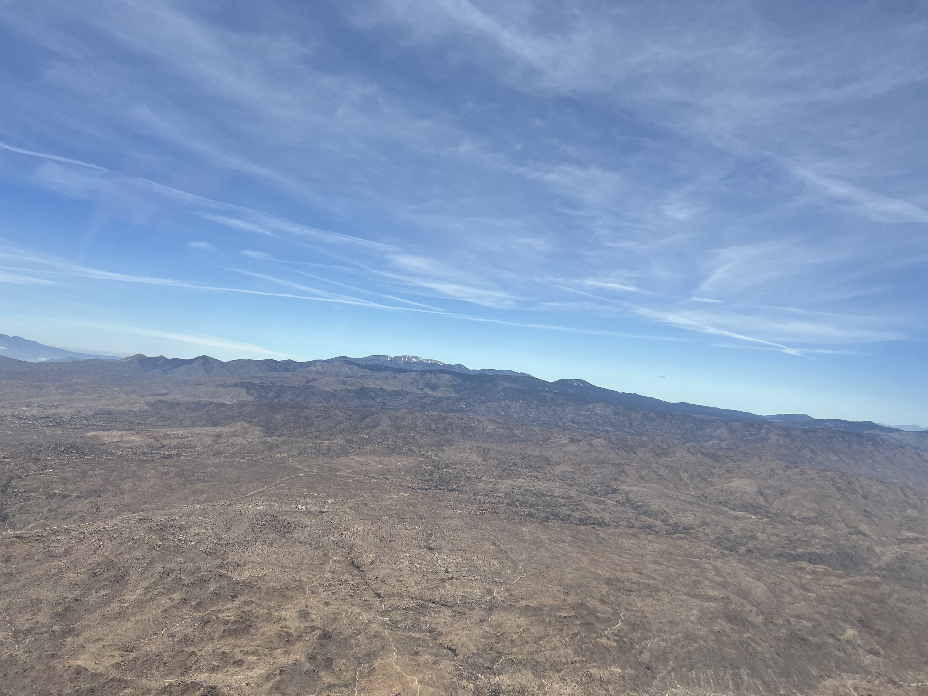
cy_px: 348
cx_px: 464
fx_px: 697
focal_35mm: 26
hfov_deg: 67.3
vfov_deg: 53.1
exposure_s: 1/6579
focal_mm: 5.7
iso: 50
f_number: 1.5
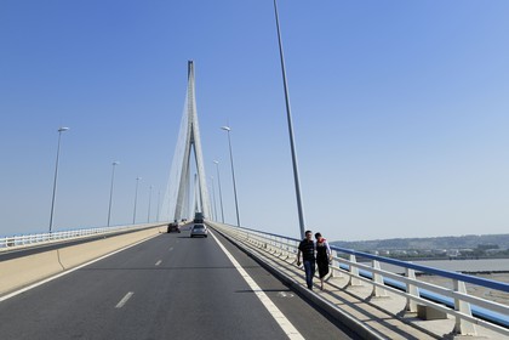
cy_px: 170
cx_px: 254
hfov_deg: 50.7
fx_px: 537
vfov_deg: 35.1
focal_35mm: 38
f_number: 9
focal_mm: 38
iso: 400
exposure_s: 1/800
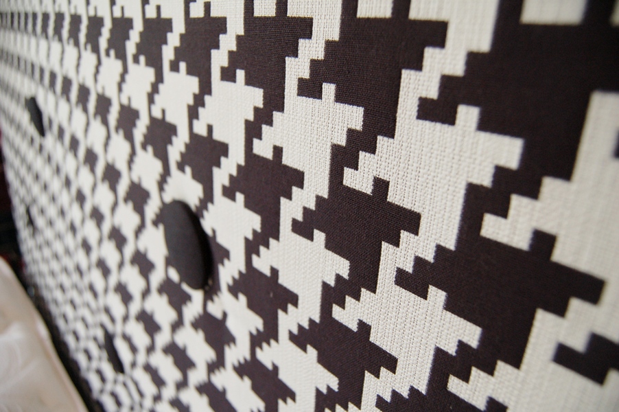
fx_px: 464
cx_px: 310
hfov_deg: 67.4
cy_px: 206
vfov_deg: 47.9
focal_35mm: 27
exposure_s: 1/60
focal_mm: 18
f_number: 4
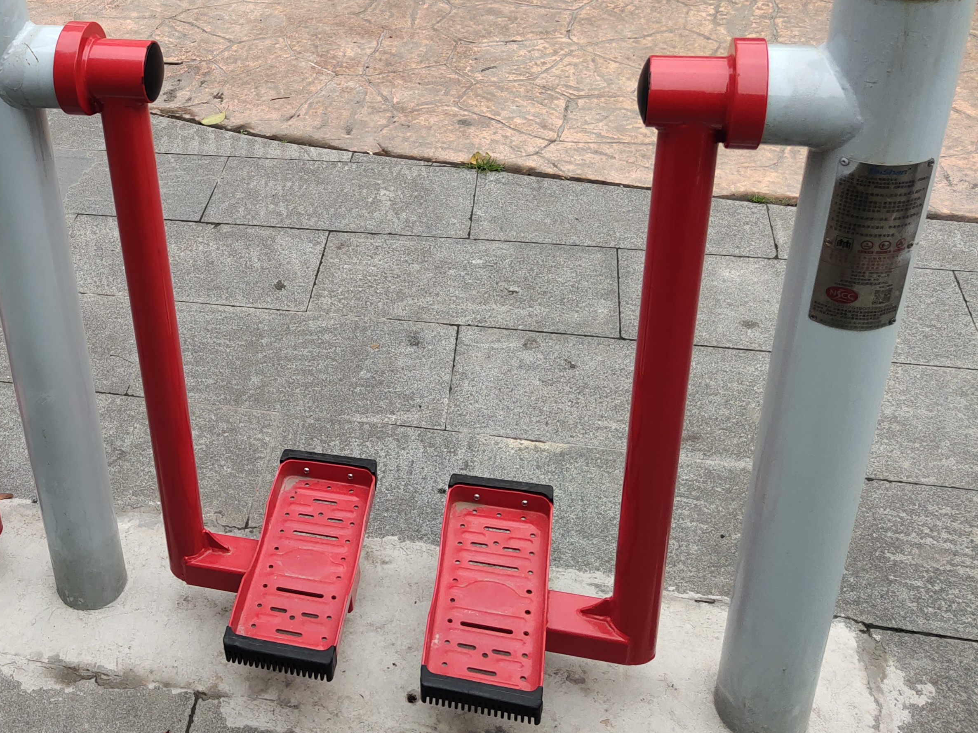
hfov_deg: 35.8
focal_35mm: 51
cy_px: 190
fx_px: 1441
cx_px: 148
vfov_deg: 28.2
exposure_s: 1/925
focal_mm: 4.35
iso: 50
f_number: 1.79
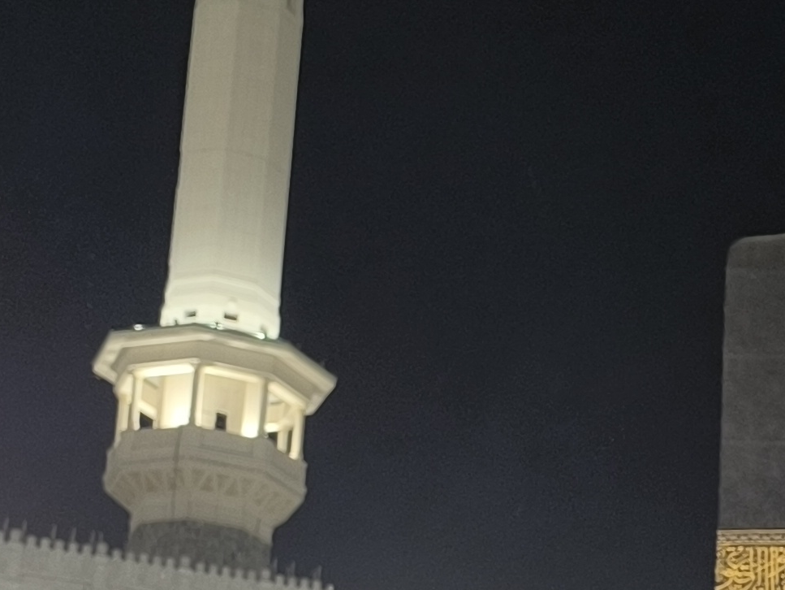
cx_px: 1190
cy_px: 709
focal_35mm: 97
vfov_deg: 14.7
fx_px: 2201
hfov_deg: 18.0
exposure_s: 1/120
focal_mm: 6.14
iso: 500
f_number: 1.65
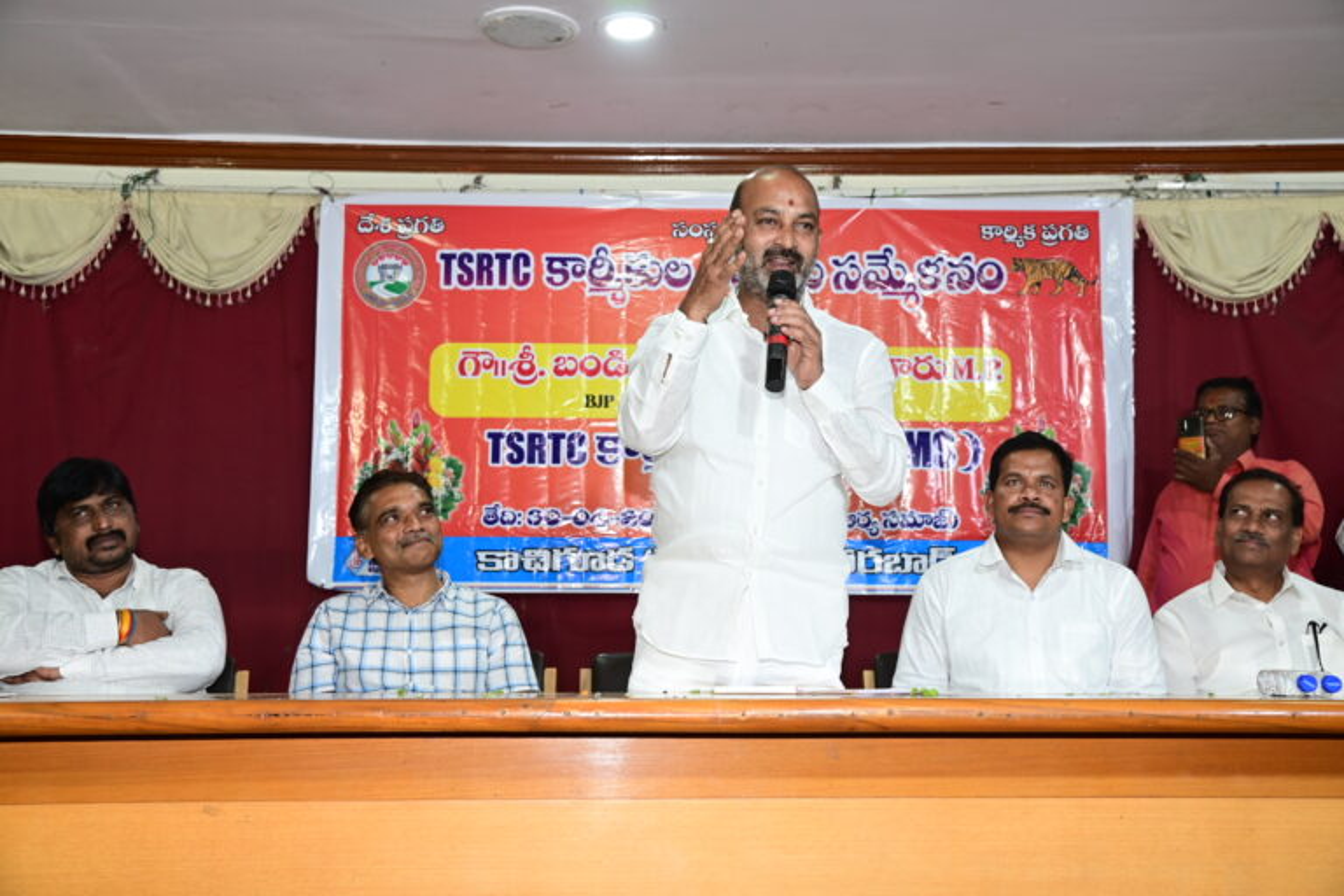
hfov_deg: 48.5
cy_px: 448
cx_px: 672
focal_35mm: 40
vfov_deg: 33.4
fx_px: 1493
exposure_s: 1/60
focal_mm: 40
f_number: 5.6
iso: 800
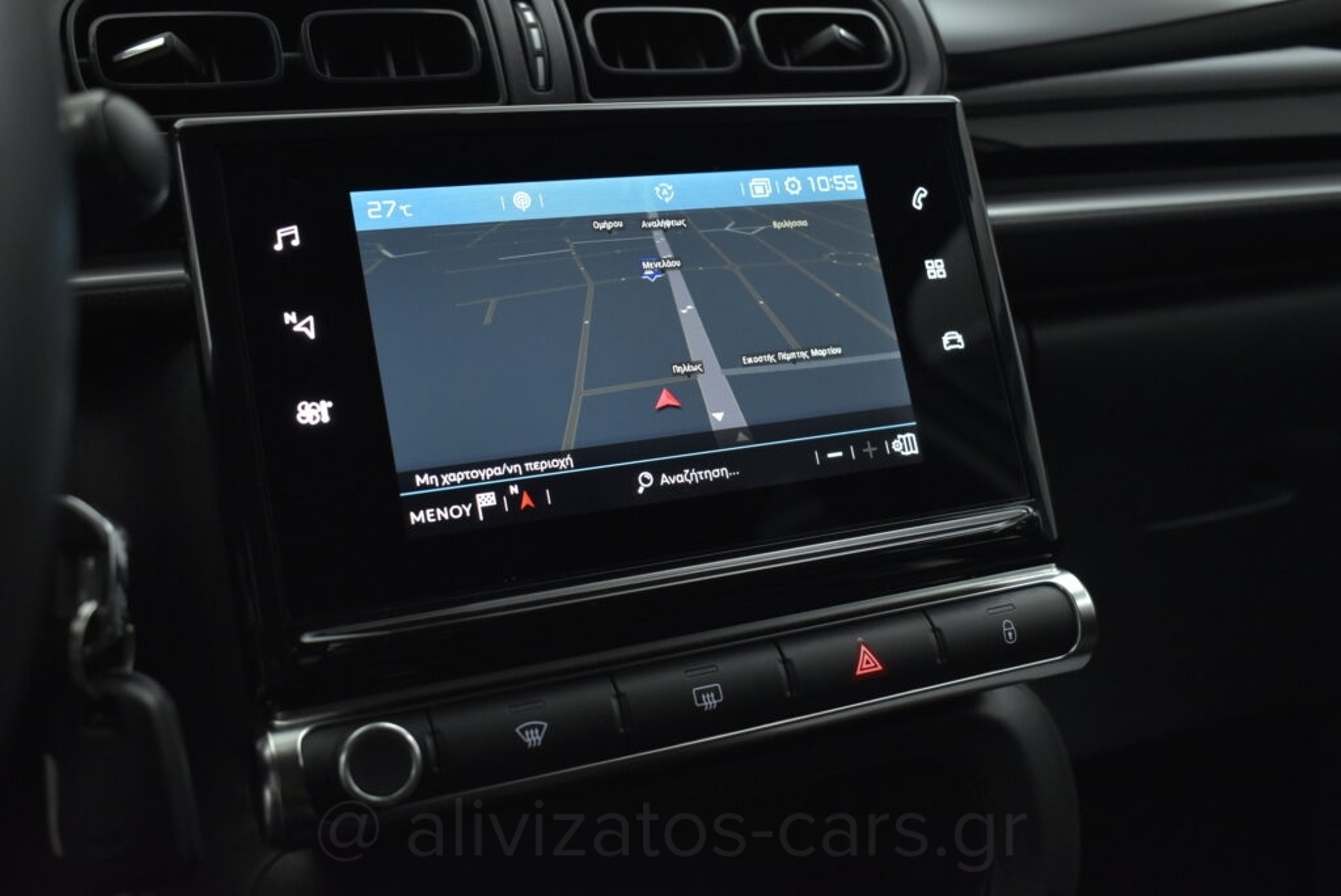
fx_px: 1398
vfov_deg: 35.5
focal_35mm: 38
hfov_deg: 51.3
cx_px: 670
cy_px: 448
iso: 1600
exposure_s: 1/125
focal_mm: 25
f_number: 4
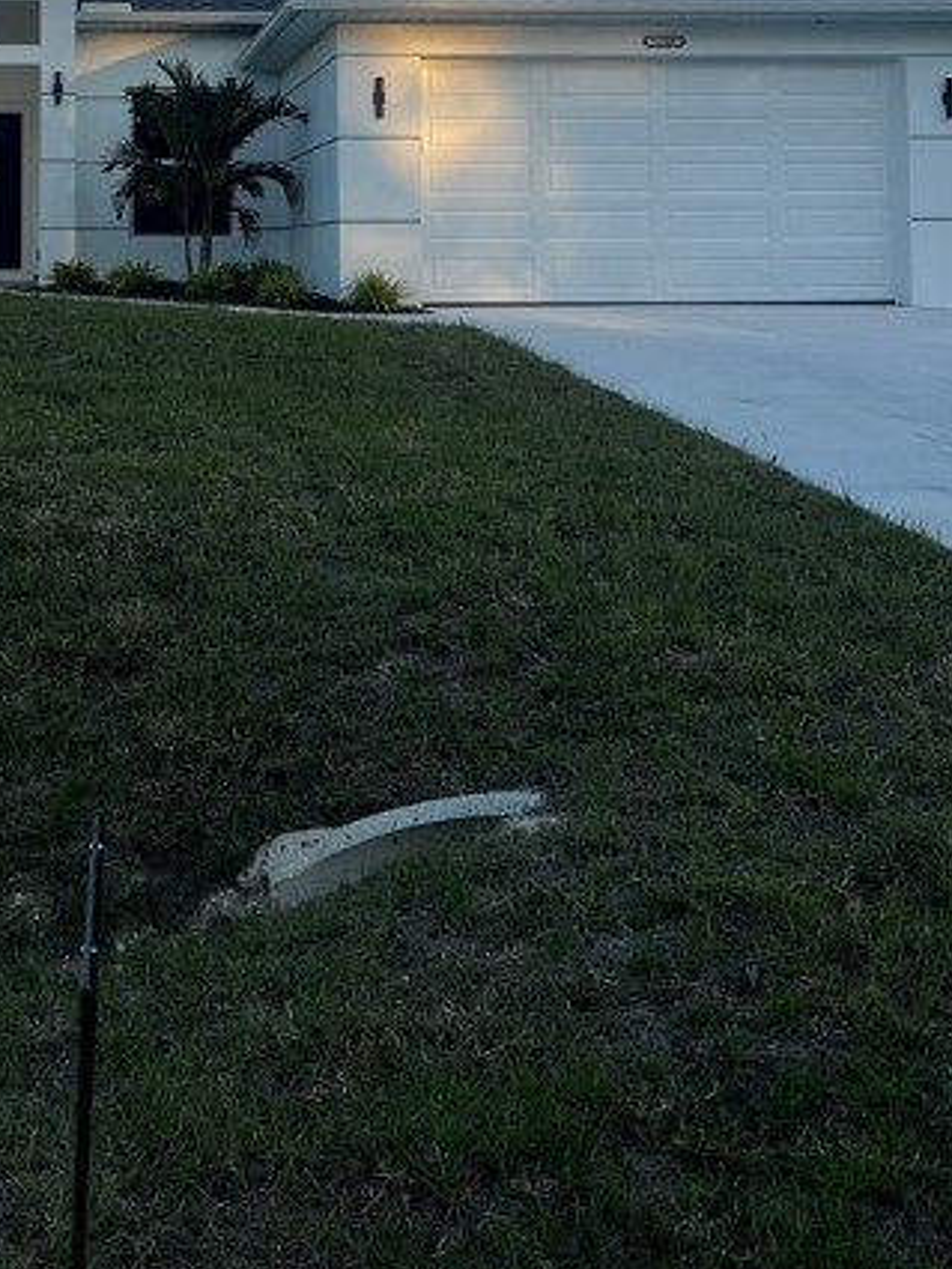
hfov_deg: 30.2
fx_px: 1723
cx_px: 191
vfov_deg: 38.0
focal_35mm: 47
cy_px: 158
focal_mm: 5.7
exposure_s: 1/1311
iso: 50
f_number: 1.5
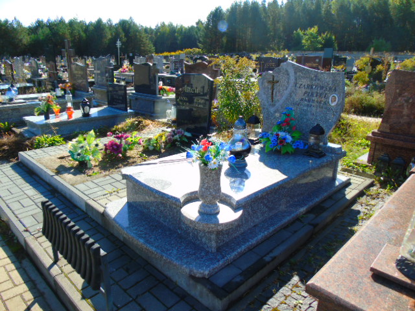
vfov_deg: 54.9
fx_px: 300
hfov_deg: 69.4
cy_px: 156
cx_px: 208
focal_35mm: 25
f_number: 3.4
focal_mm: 4.4
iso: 80
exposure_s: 1/400
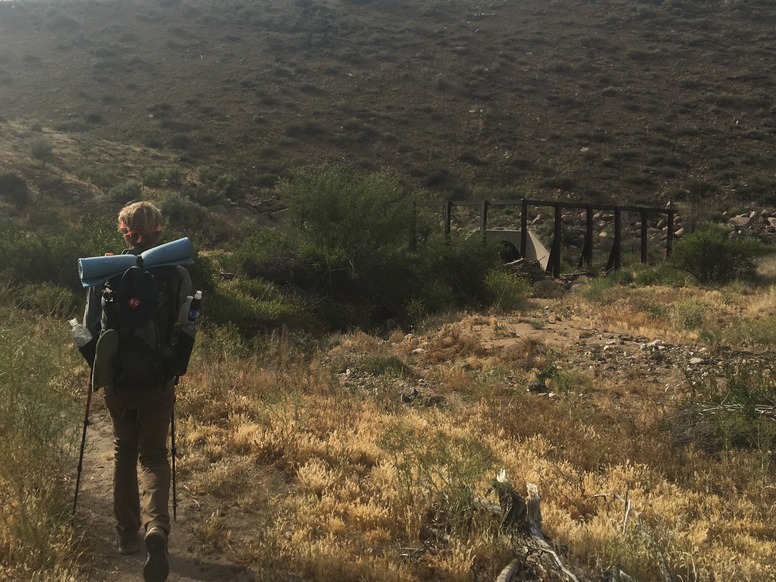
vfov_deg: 37.5
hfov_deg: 48.9
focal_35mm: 38
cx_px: 415
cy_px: 225
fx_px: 852
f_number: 2.2
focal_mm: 4.15
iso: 25
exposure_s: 1/2079
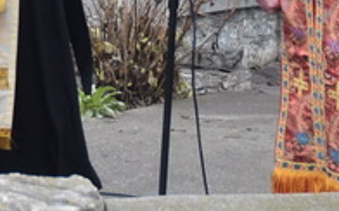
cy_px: -285
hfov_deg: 10.4
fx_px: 1781
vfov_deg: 6.5
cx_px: -194
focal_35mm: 193
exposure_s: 1/250
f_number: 4.5
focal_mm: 22
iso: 400
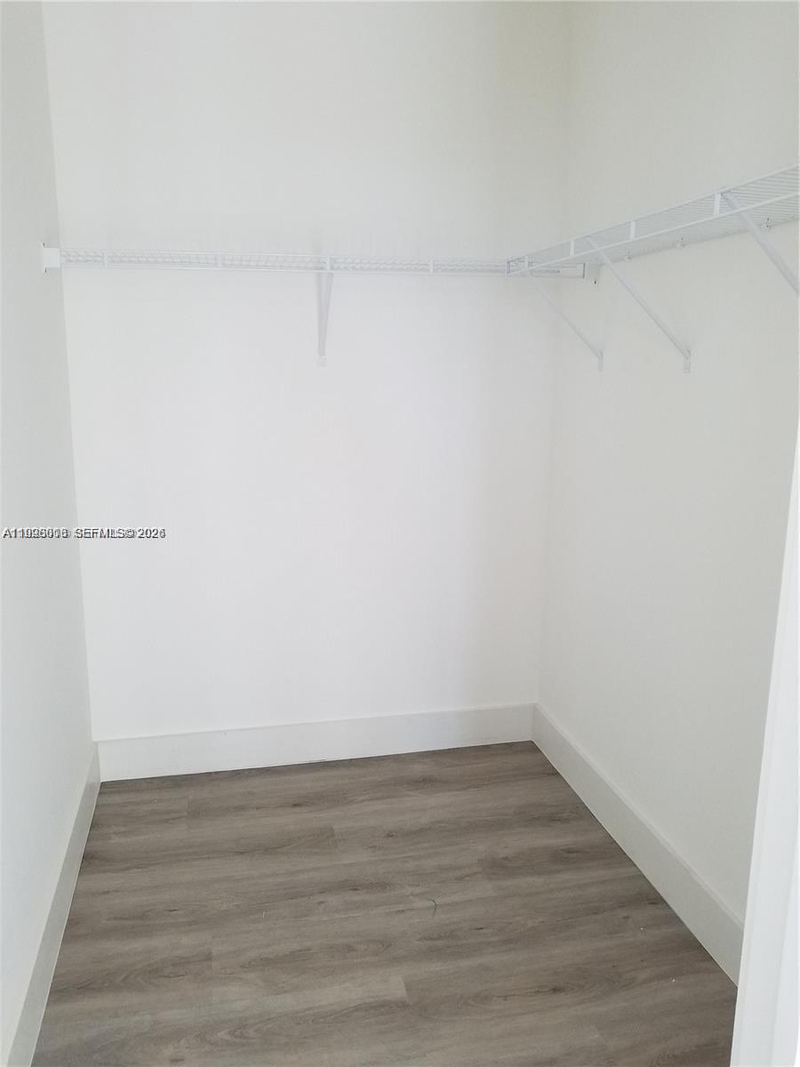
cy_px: 534
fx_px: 801
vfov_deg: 67.3
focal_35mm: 26
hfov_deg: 53.1
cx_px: 400
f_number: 1.7
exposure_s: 1/40
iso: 125
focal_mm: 4.2
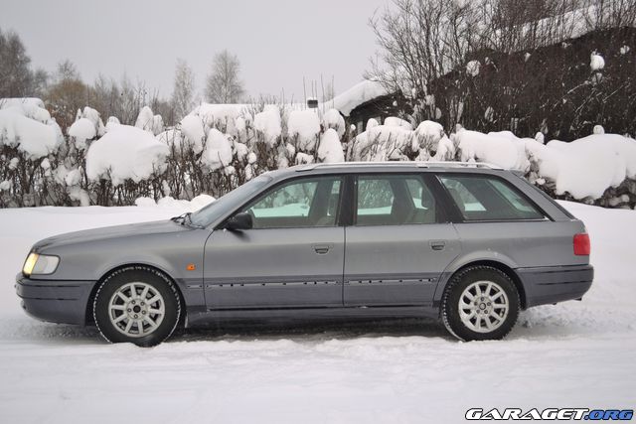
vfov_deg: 28.1
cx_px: 318
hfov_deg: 41.1
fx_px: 848
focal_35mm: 48
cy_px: 212
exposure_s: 1/13
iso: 100
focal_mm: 32
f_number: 4.8
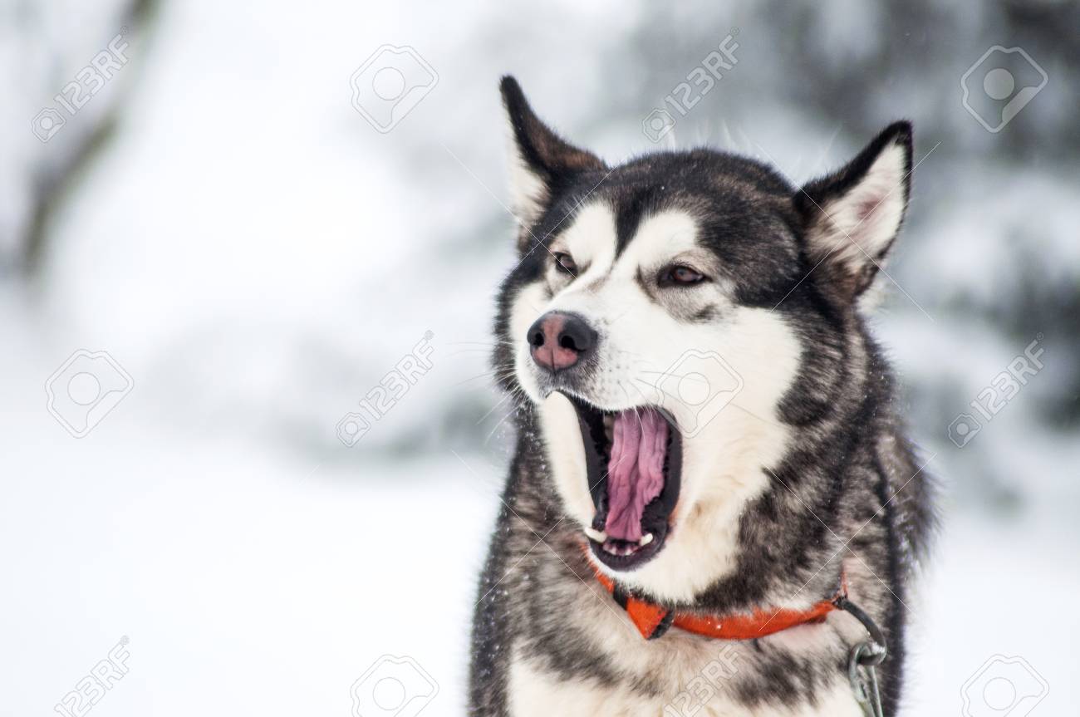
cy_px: 358
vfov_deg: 3.0
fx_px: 13481
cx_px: 540
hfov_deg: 4.6
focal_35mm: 450
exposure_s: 1/320
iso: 250
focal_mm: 300
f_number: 6.3
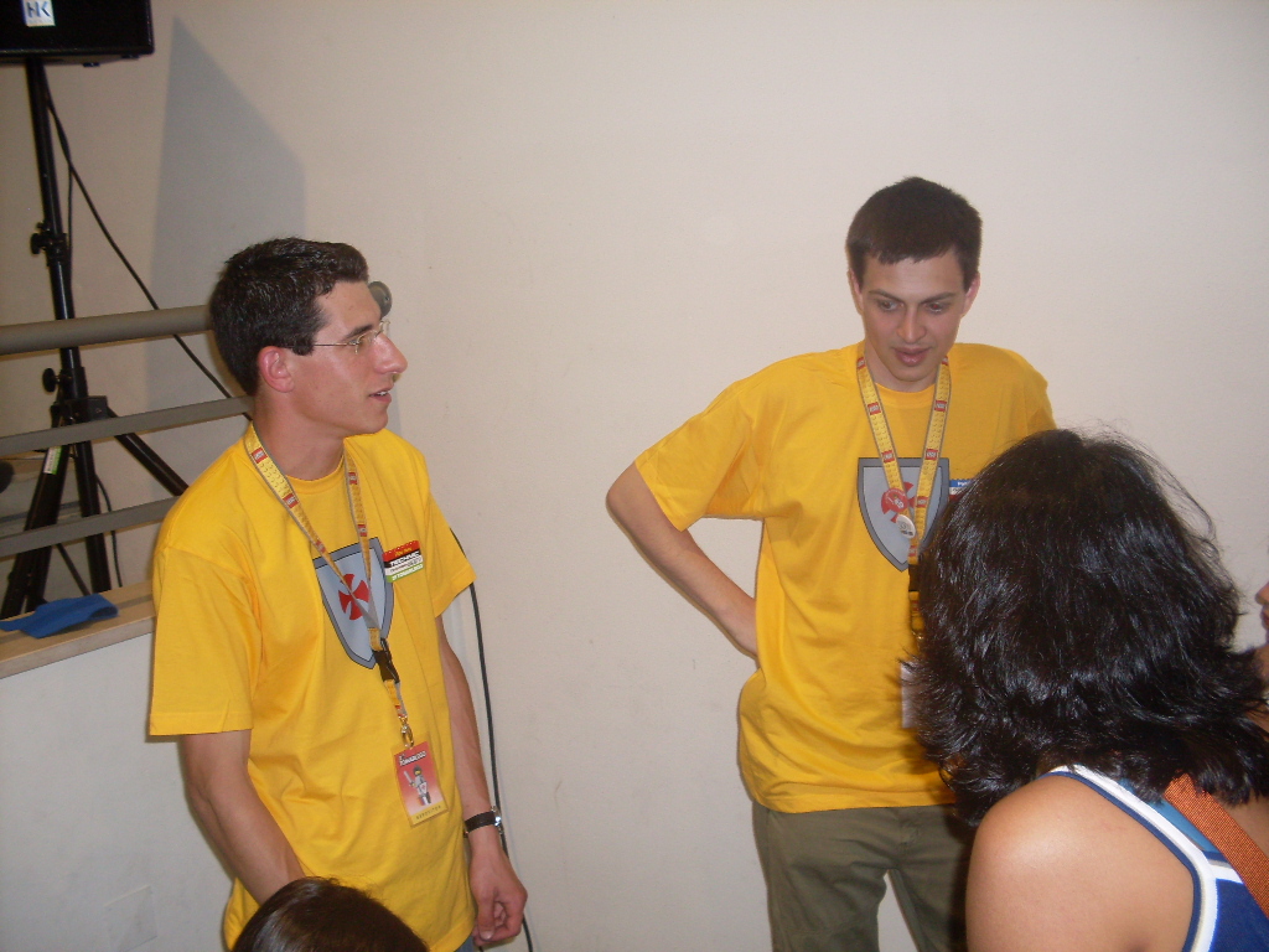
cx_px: 634
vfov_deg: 37.7
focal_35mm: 38
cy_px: 476
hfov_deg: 49.0
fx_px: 1393
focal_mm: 6.3
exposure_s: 1/45
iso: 100
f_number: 2.8
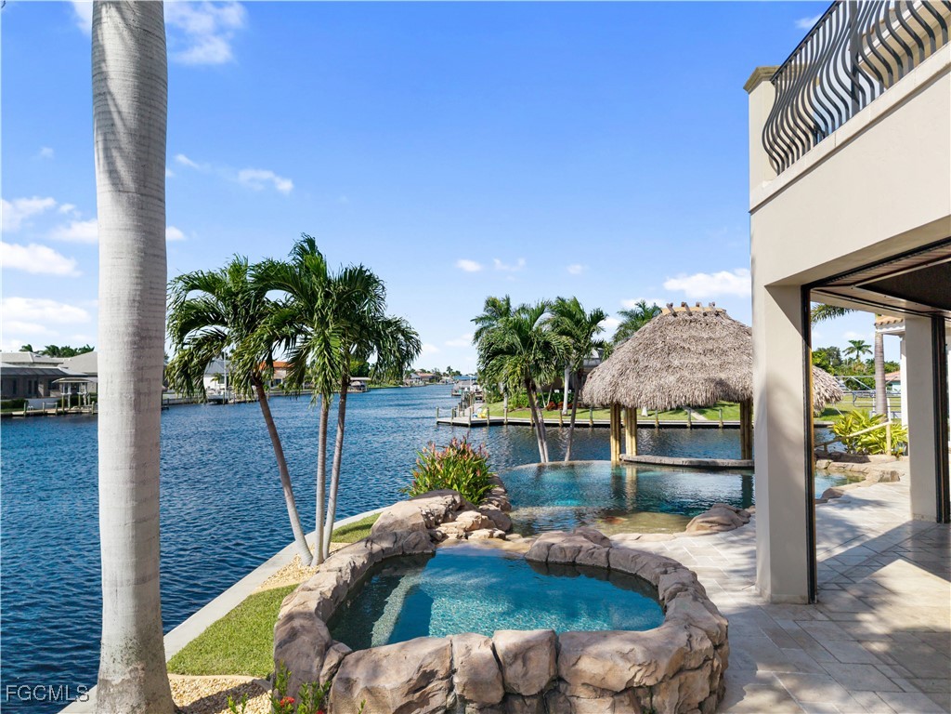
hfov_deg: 71.6
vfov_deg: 56.8
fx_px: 659
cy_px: 357
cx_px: 476
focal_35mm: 24
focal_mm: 8.67
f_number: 1.8
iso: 100
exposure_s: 1/500
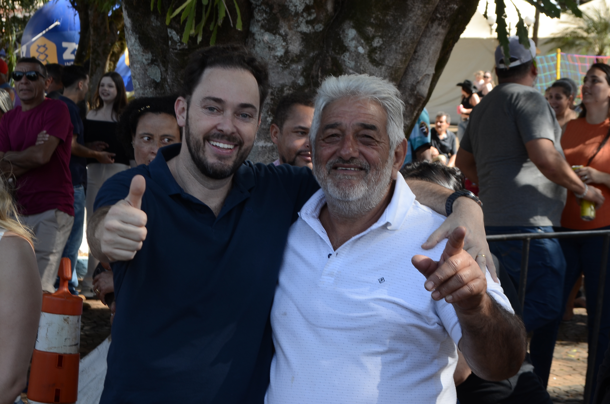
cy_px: 202
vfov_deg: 16.5
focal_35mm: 82
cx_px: 305
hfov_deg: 24.7
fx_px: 1395
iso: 200
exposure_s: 1/60
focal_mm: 55
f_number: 10
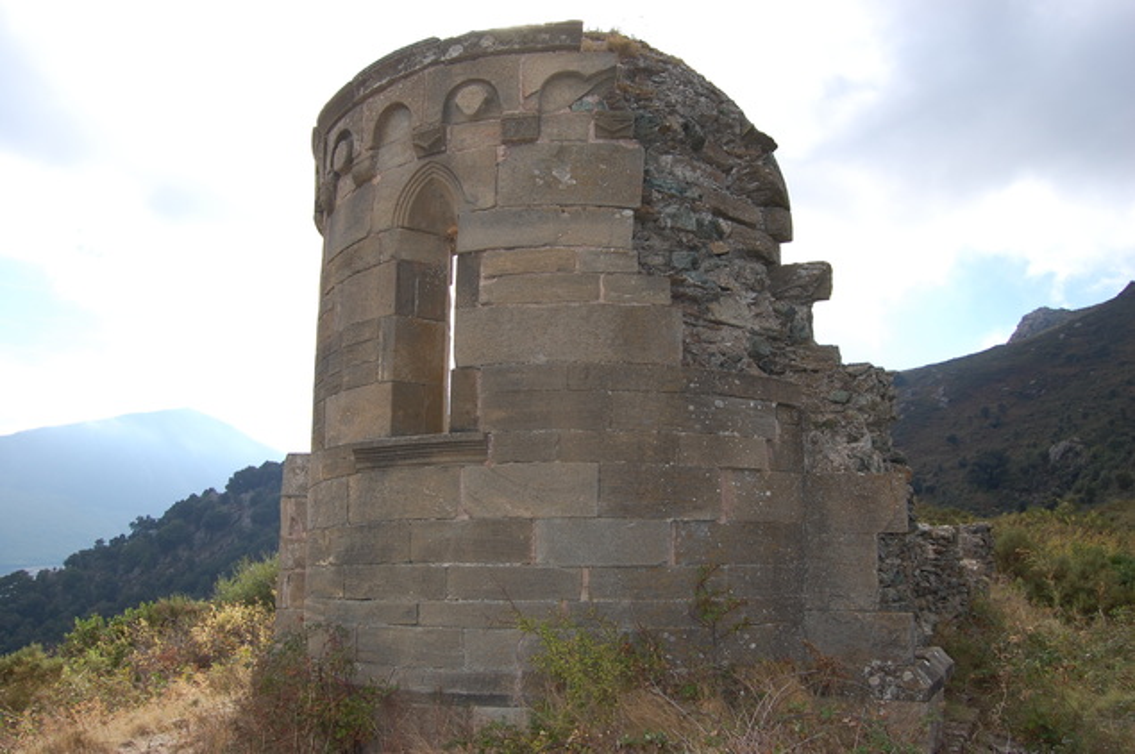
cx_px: 568
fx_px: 850
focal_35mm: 27
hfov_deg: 67.4
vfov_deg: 47.8
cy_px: 377
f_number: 5.6
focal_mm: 18
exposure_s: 1/500
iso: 220
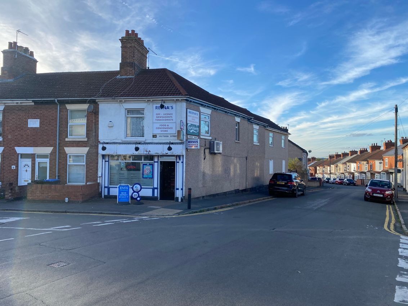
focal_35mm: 26
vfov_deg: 53.1
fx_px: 306
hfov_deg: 67.3
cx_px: 204
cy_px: 153
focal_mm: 4.25
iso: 32
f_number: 1.8
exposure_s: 1/1103
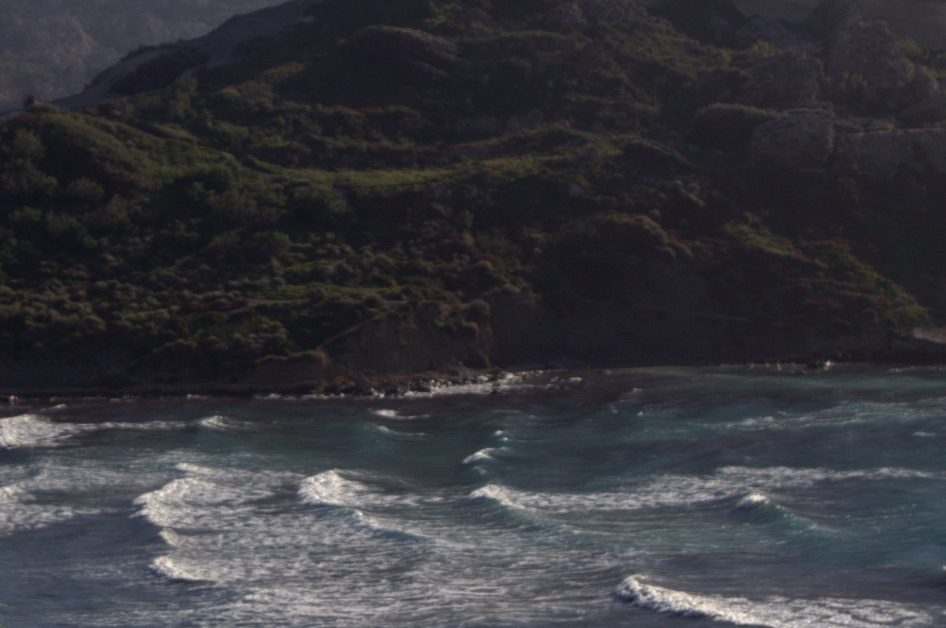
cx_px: 36
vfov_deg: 7.9
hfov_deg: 11.7
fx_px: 4566
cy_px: 305
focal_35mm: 174
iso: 100
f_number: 7.1
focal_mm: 50
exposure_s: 1/200
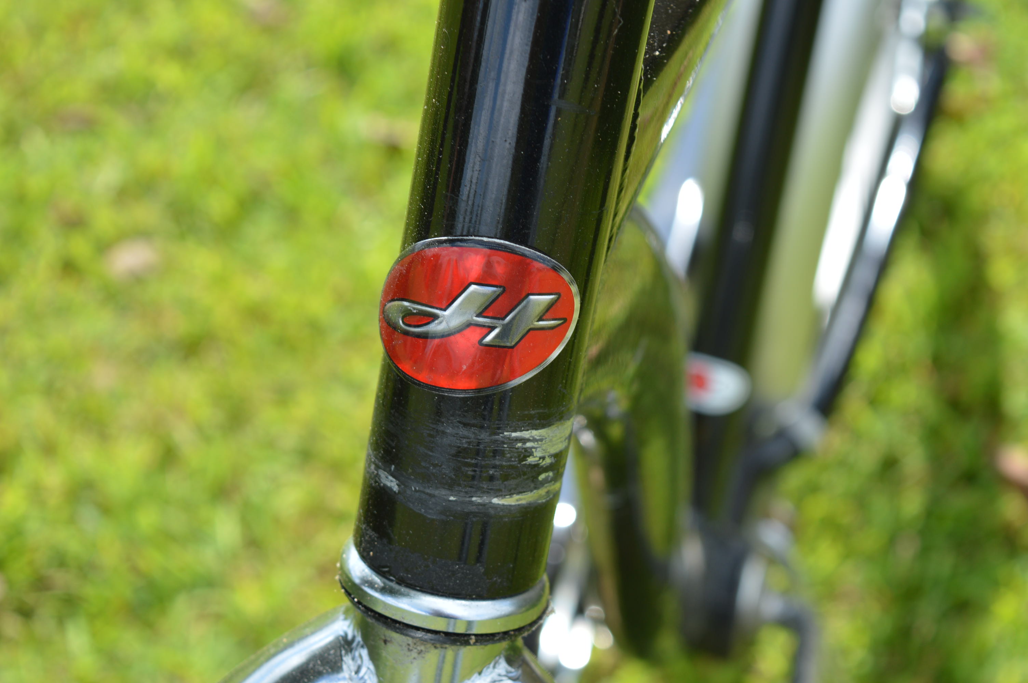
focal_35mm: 82
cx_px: 514
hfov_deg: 24.6
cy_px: 342
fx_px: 2354
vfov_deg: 16.5
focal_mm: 55
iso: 100
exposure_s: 1/160
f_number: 6.3
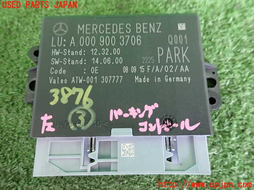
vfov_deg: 54.9
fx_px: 183
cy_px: 95
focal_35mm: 25
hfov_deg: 69.4
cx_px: 127
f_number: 2
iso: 500
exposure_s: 1/30
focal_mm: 4.5
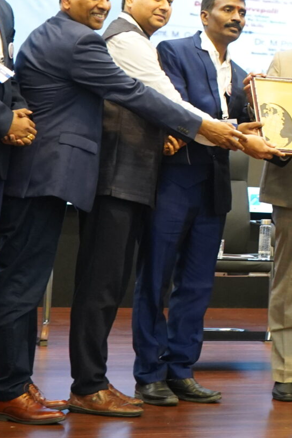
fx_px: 1339
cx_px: 408
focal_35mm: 110
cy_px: 19
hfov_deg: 12.0
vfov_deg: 18.2
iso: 3200
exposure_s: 1/125
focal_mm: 35
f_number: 4
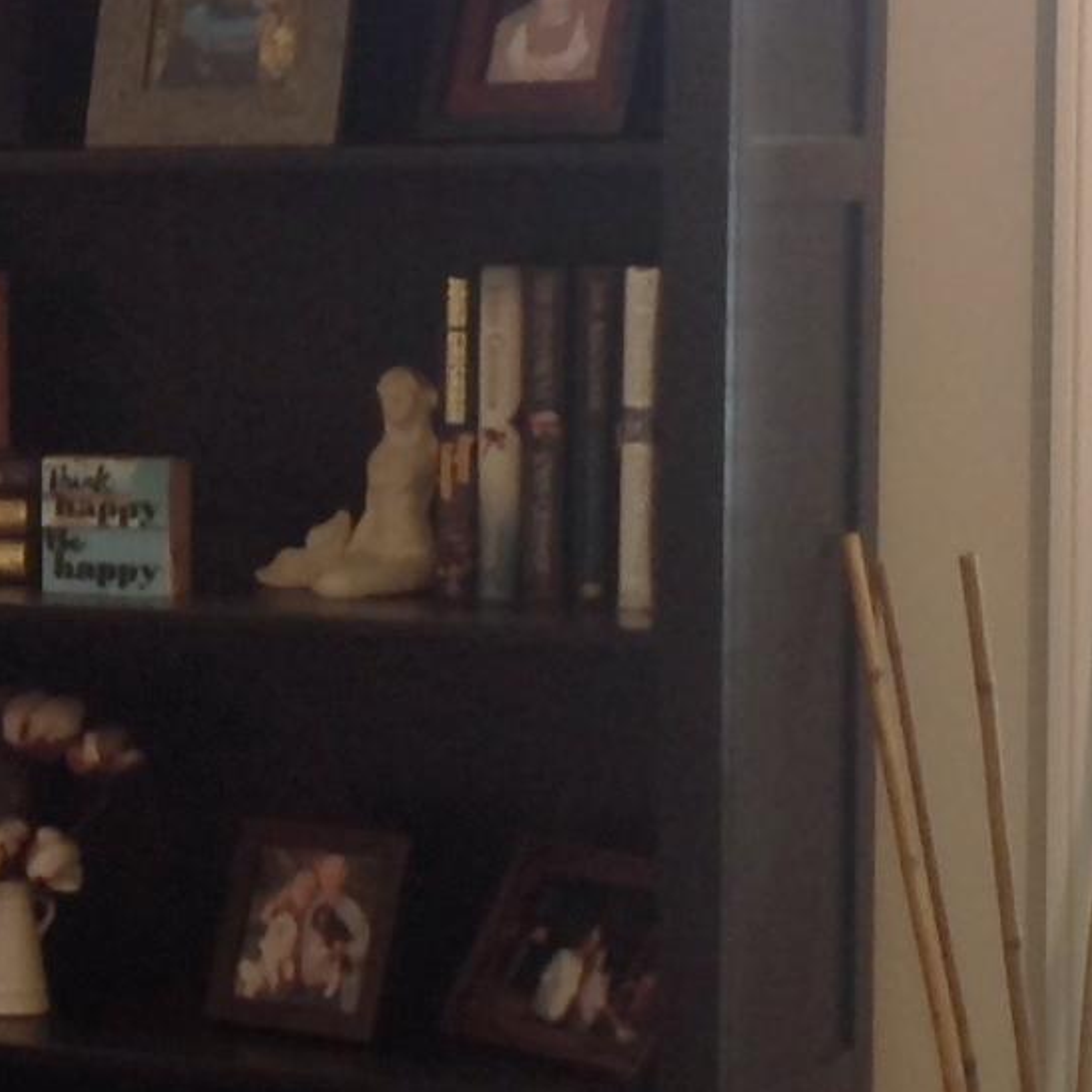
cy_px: 606
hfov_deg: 11.6
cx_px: -389
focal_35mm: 146
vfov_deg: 12.0
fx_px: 5211
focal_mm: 4.28
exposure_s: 1/15
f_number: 2.4
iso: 100
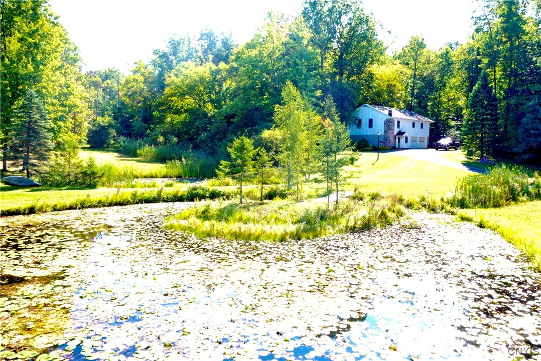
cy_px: 180
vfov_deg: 46.4
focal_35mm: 28
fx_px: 421
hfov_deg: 65.5
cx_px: 270
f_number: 11
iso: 100
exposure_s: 1/13
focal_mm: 10.26
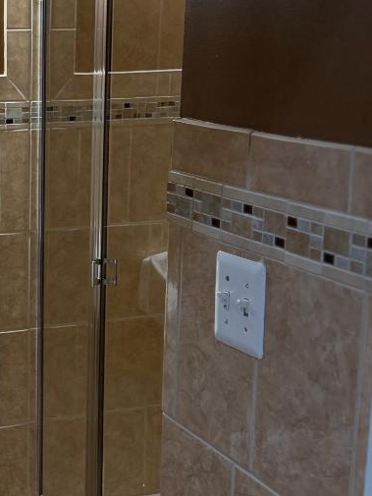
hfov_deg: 19.5
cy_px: 274
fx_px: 1046
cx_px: -21
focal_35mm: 73
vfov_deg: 26.7
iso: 320
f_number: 1.78
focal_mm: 6.76
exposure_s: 1/120
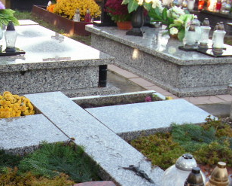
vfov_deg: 20.0
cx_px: 115
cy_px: 170
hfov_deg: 25.4
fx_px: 515
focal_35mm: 75
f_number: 2.8
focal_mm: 6.2
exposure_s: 1/135
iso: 50
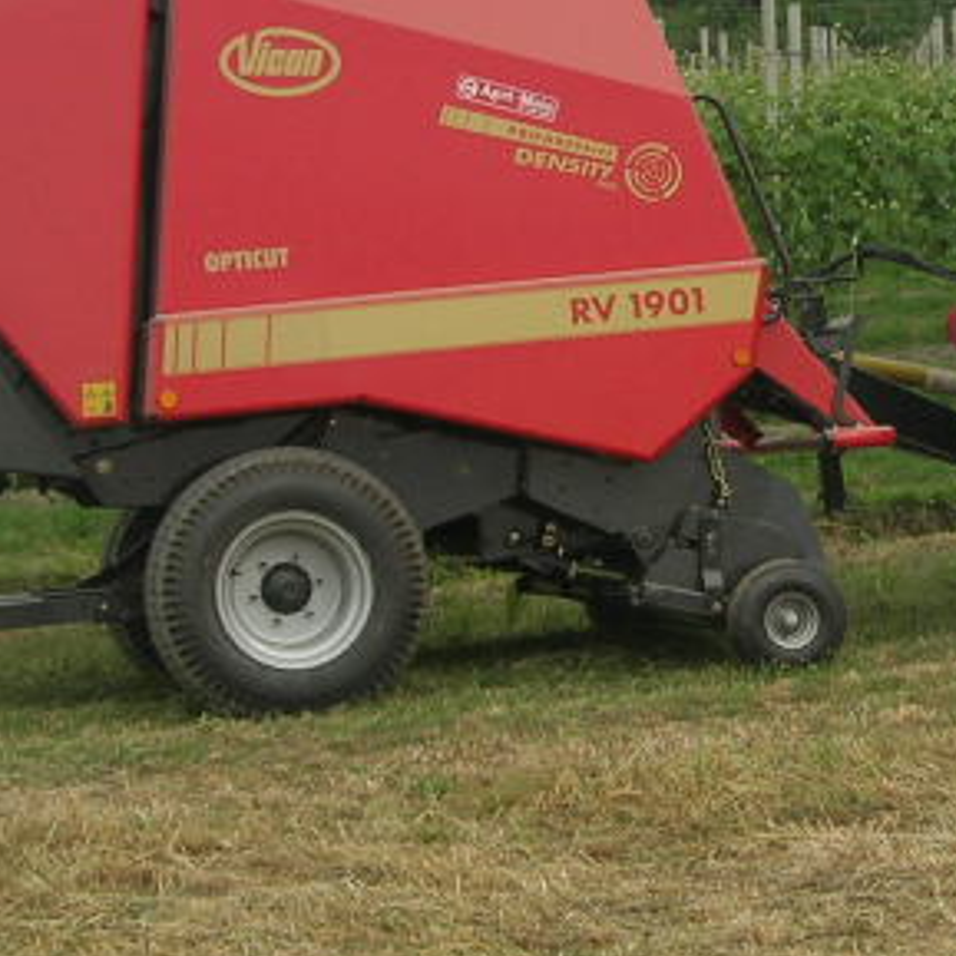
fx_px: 3718
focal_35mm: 119
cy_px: 341
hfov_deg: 14.3
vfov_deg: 14.6
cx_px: 1108
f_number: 4.8
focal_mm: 7.8
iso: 64
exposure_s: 1/262
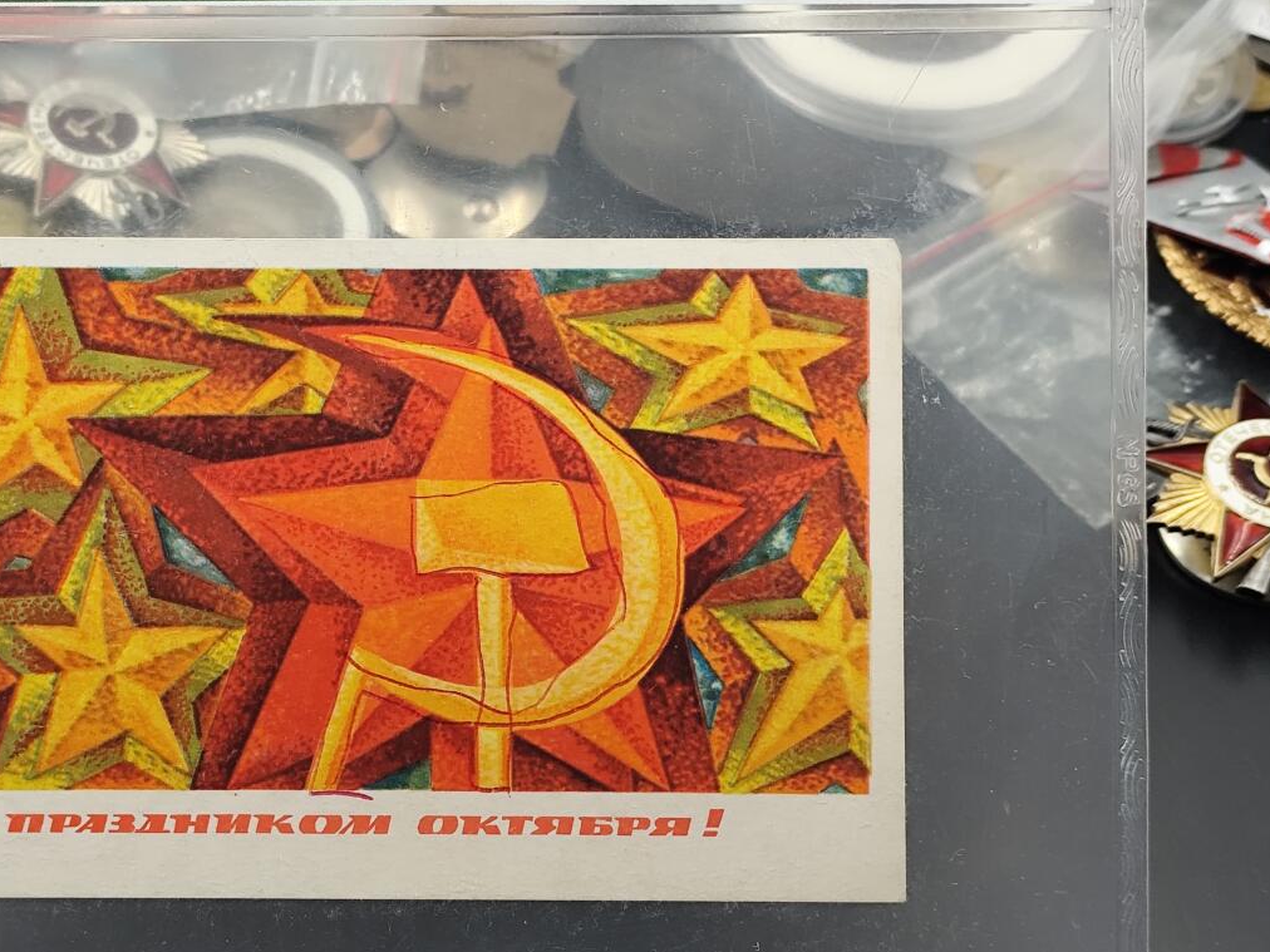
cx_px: 451
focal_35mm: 83
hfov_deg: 23.5
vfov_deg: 17.8
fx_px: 3045
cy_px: 455
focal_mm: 6.14
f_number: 1.65
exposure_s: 1/100
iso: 100
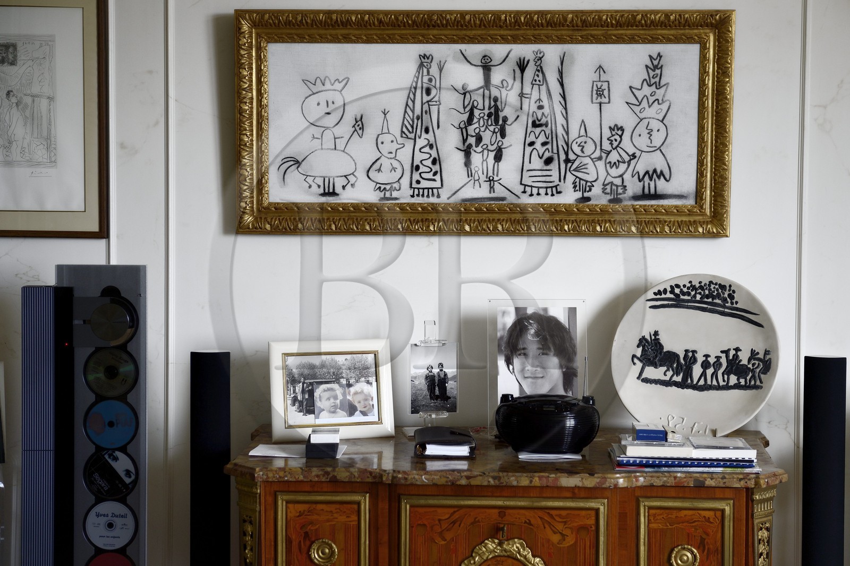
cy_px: 283
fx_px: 1369
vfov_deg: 23.4
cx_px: 425
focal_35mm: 58
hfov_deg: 34.5
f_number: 3.2
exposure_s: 1/125
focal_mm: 58
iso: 400
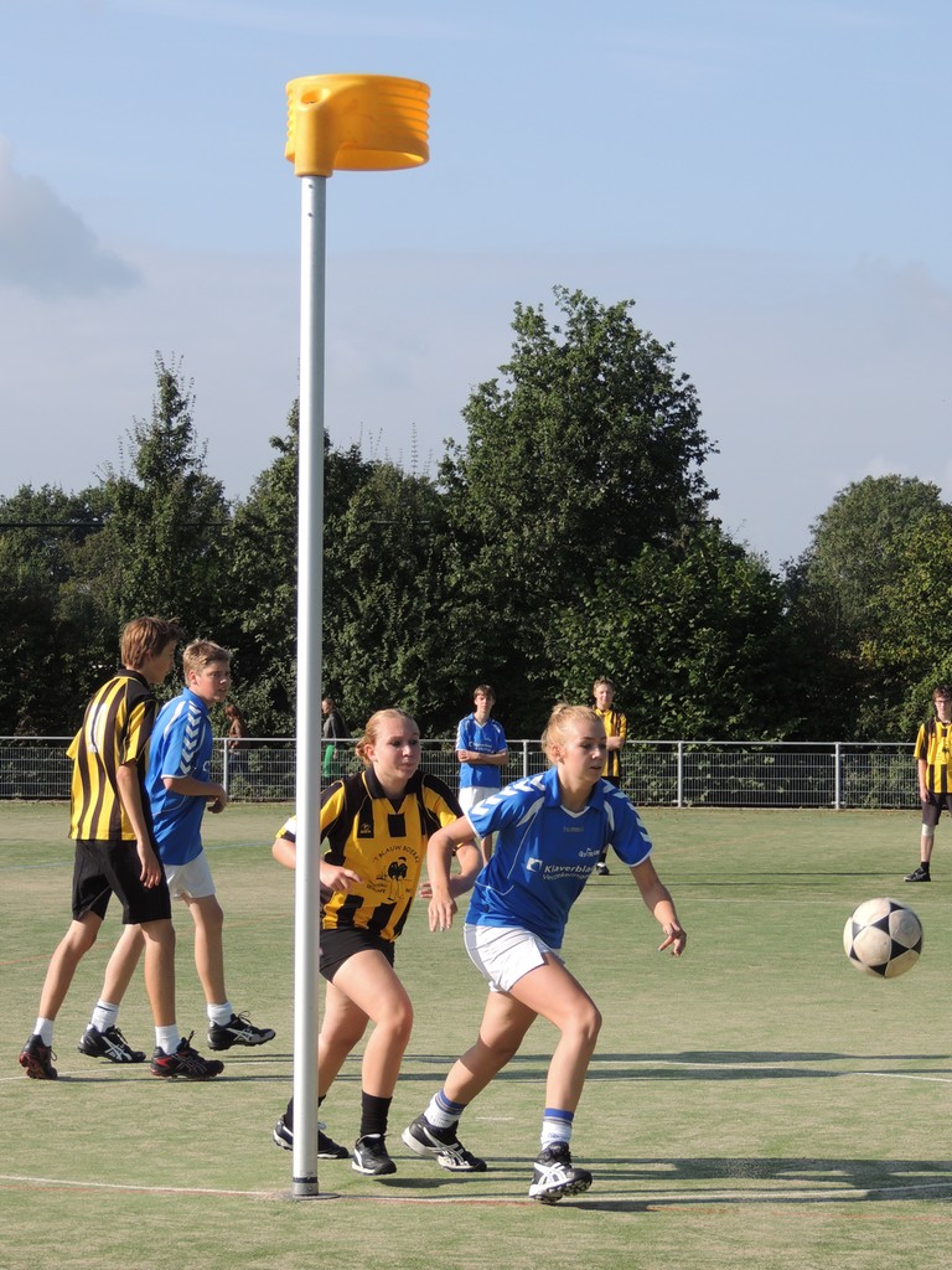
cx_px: 476
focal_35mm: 105
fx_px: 3850
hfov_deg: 14.1
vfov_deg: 18.7
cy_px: 635
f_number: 4.2
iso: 100
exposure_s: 1/640
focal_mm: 18.7
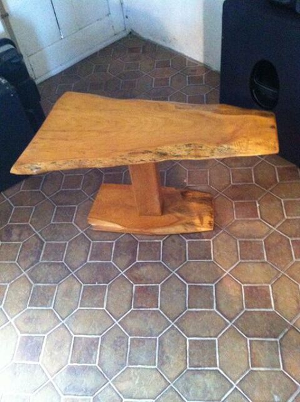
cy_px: 201
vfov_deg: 52.7
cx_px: 150
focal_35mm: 35
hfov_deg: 40.6
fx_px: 406
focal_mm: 3.85
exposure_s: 1/15
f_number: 2.8
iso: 1000
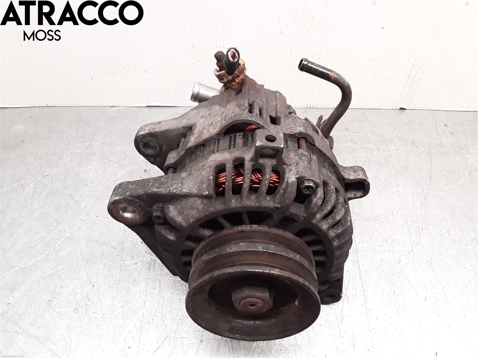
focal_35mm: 28
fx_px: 387
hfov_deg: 63.4
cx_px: 239
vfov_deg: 49.7
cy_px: 179
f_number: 1.9
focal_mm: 2.91
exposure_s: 1/100
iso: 100
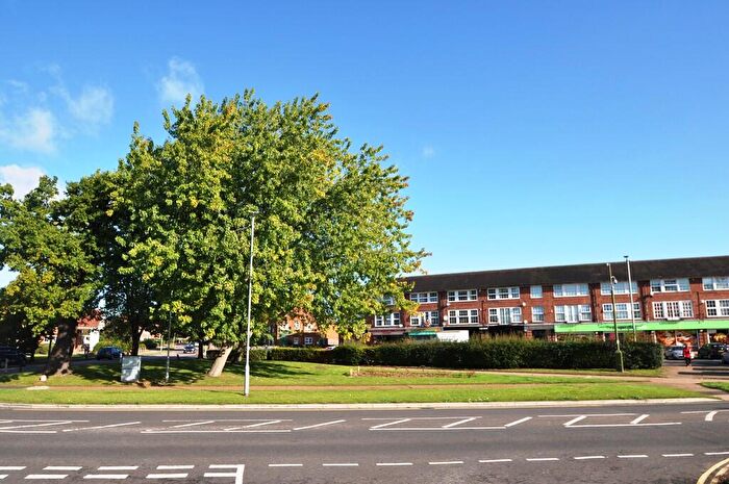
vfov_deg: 56.0
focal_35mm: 22
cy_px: 242
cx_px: 364
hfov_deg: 77.4
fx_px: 455
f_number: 8
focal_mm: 15
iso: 200
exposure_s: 1/250
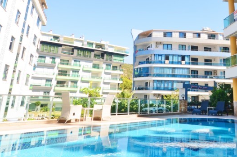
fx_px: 217
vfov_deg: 38.0
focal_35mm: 33
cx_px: 169
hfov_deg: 55.3
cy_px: 26
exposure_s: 1/200
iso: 100
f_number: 7.1
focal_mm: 10
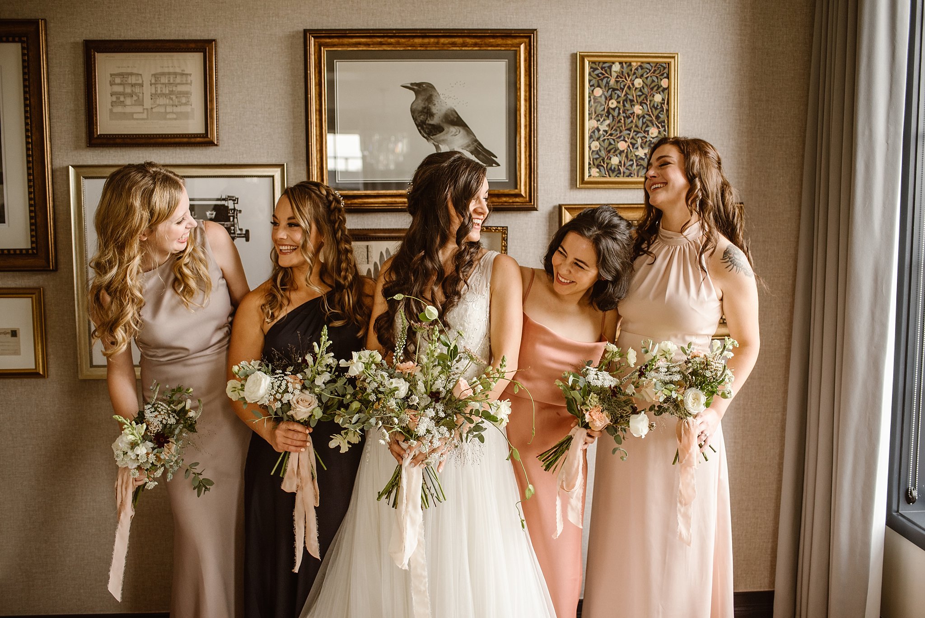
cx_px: 462
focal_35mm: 35
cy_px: 309
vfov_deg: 37.9
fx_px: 900
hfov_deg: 54.4
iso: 250
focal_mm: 35
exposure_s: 1/500
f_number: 2.5
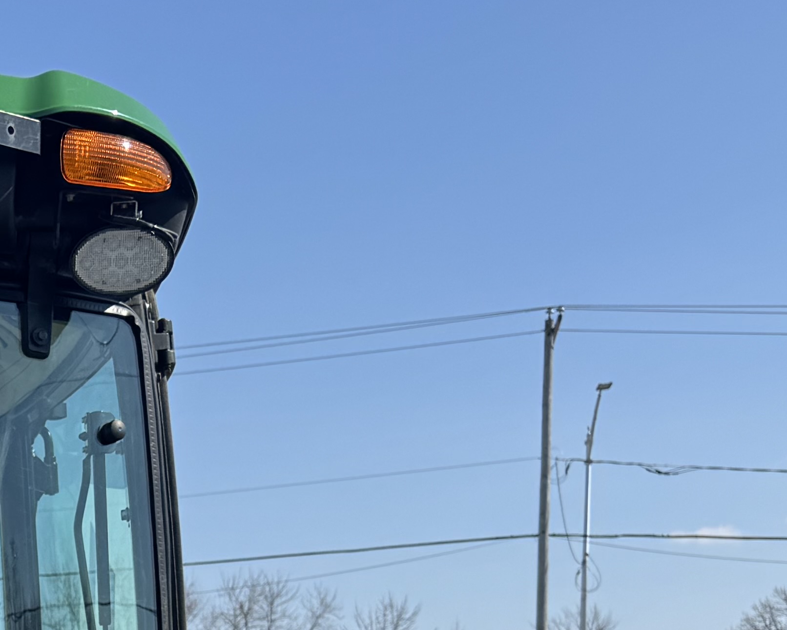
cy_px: 918
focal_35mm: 83
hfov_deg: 20.4
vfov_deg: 16.9
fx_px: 1933
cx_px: -324
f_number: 1.78
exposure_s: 1/4310
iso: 80
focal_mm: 6.76
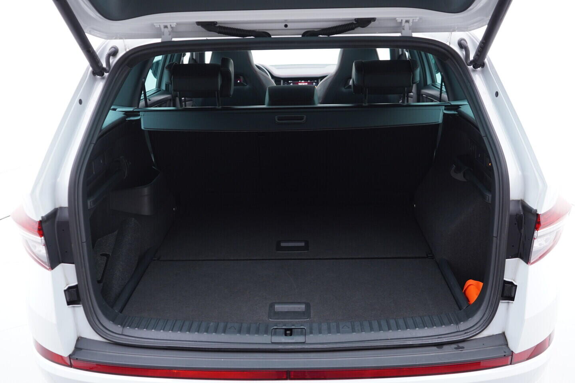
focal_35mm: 36
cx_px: 288
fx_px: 575
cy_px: 192
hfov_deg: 53.1
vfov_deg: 36.9
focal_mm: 24
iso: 250
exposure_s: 1/40
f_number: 2.8
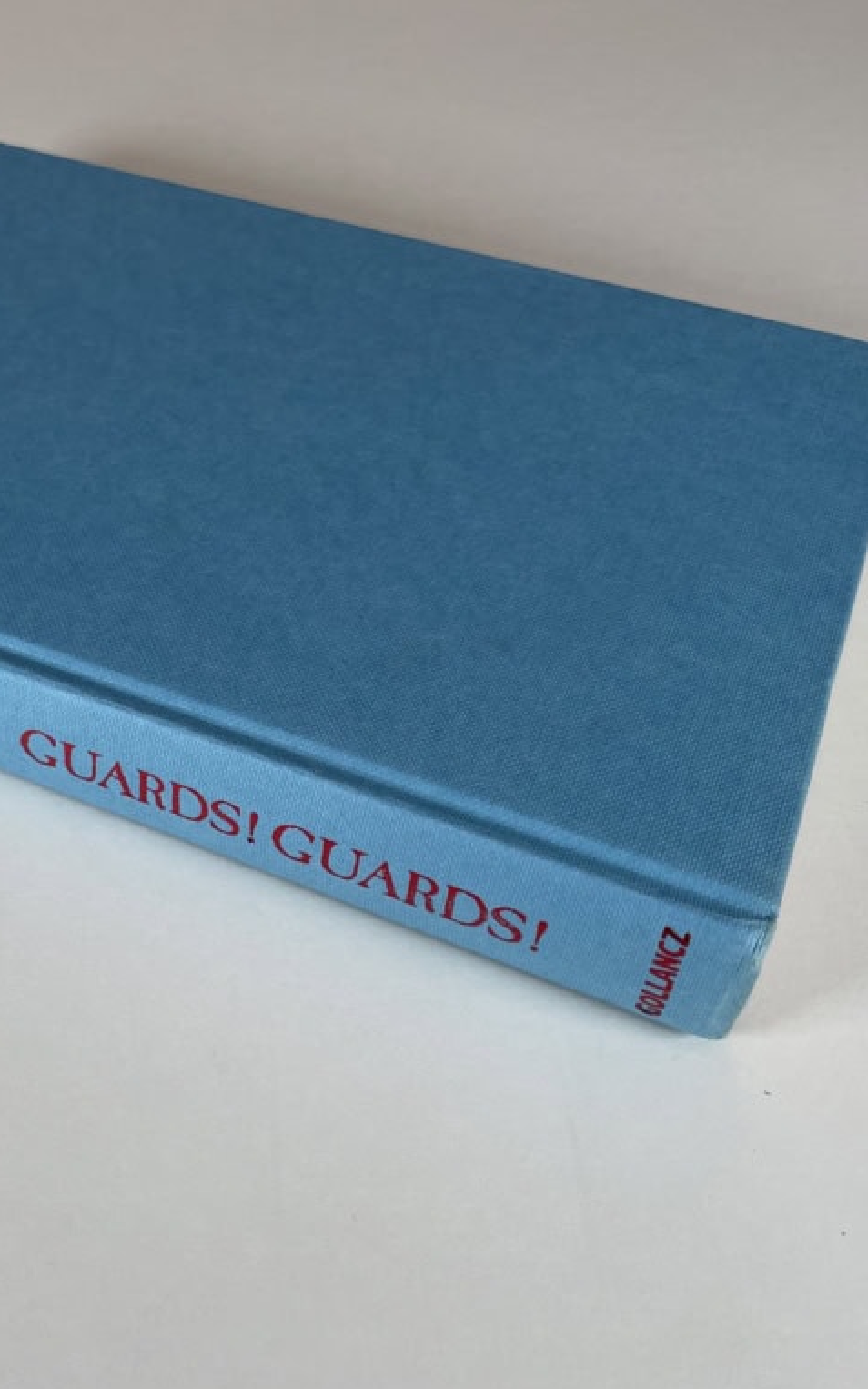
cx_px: 169
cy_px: 697
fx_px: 1400
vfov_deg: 52.7
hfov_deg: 33.4
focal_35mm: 37
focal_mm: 4.2
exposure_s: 1/100
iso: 40
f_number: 1.6
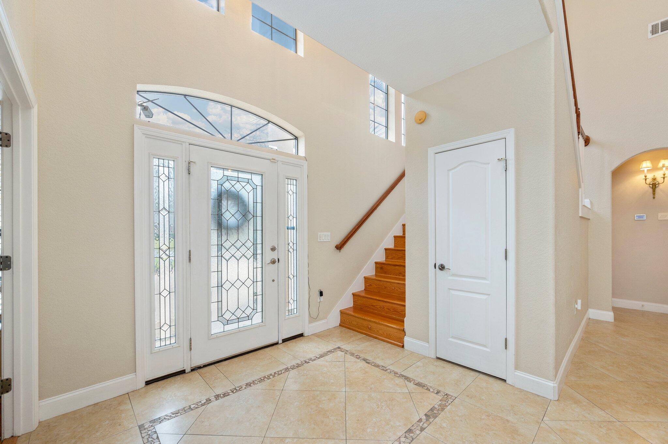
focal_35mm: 14
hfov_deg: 104.3
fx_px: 260
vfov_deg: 81.1
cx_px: 334
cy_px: 222
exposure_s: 1/30
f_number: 7.1
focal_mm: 14
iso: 500
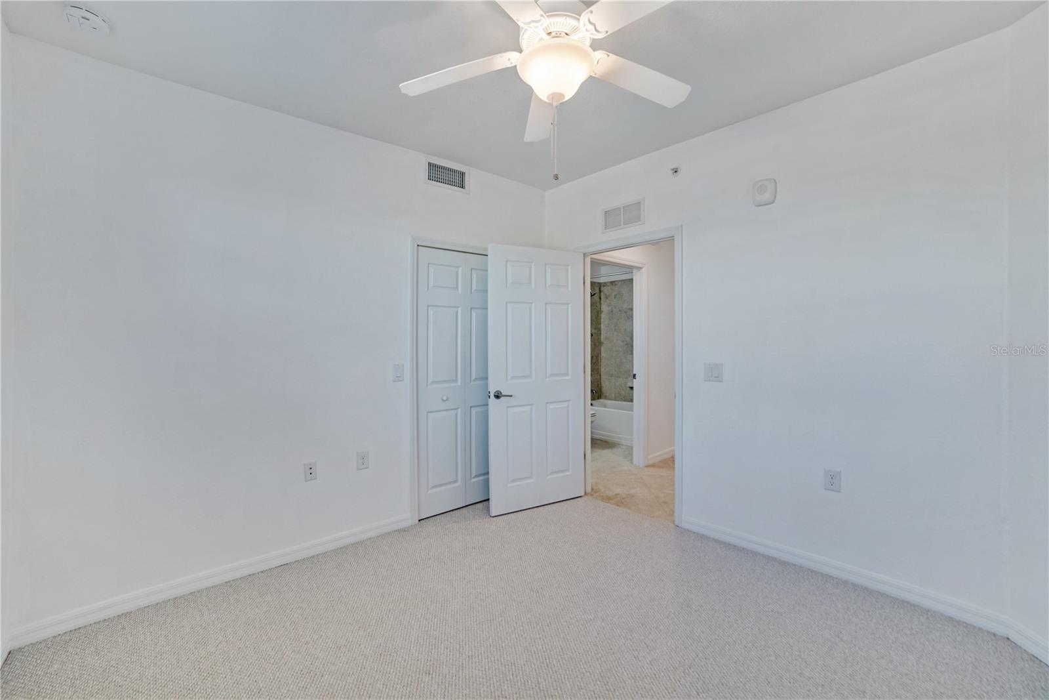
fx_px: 408
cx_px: 524
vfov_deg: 81.2
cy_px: 350
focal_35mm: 14
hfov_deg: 104.2
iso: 160
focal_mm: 14
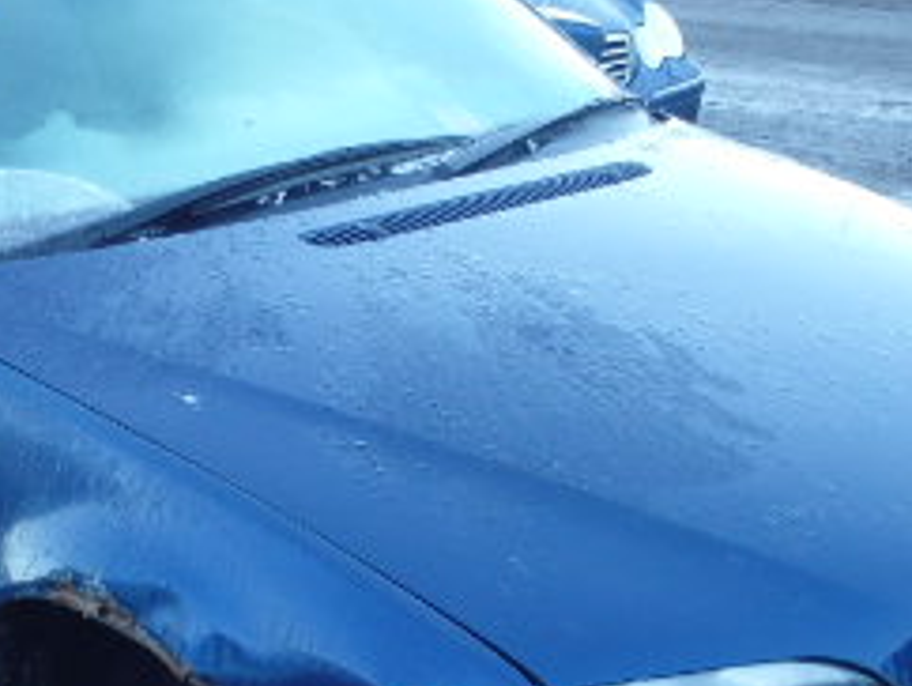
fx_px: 1952
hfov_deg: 26.2
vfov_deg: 19.8
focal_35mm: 74
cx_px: 317
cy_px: 531
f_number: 3.9
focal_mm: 5
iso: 200
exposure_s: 1/50
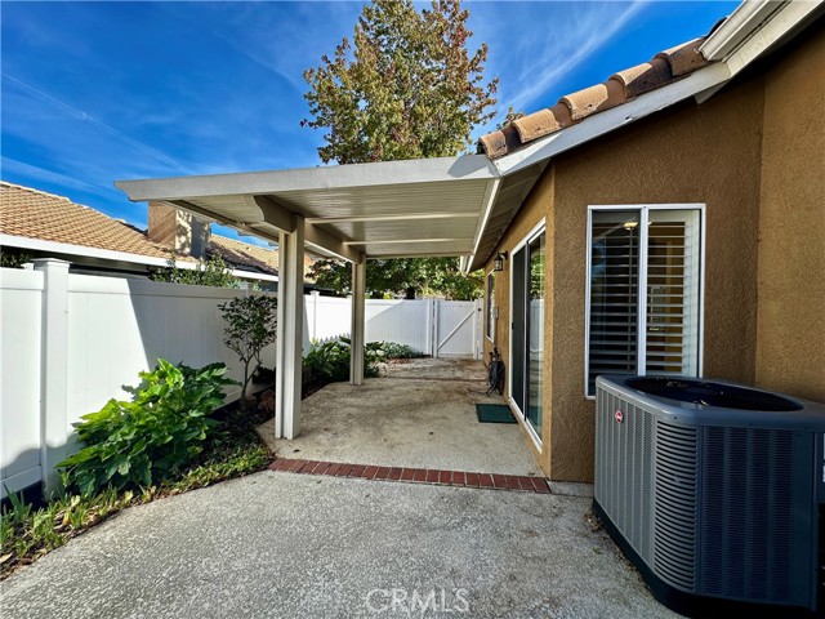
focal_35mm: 14
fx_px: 334
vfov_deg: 85.7
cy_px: 310
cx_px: 412
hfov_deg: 102.1
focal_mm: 2.22
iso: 40
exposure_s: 1/694
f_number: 2.2
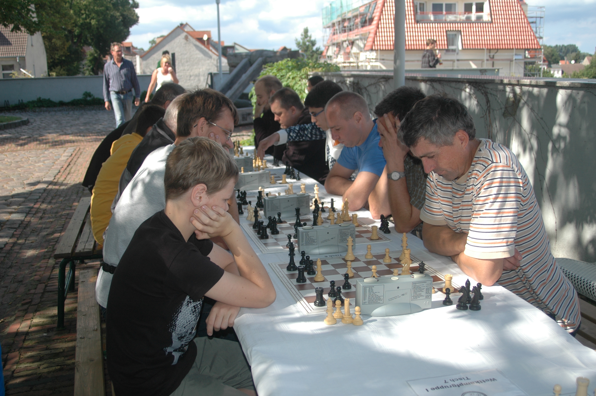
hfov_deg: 49.6
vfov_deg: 34.1
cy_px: 198
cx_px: 298
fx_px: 645
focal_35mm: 39
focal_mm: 26
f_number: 4.5
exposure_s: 1/500
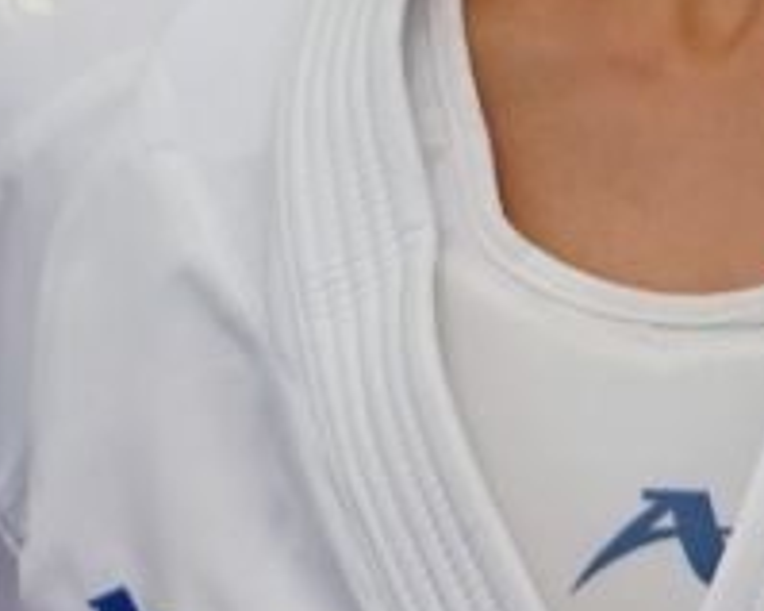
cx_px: 714
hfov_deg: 1.2
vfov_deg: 1.0
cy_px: 507
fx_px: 35731
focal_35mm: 1581
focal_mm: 186
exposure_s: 1/1000
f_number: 2.8
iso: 1250
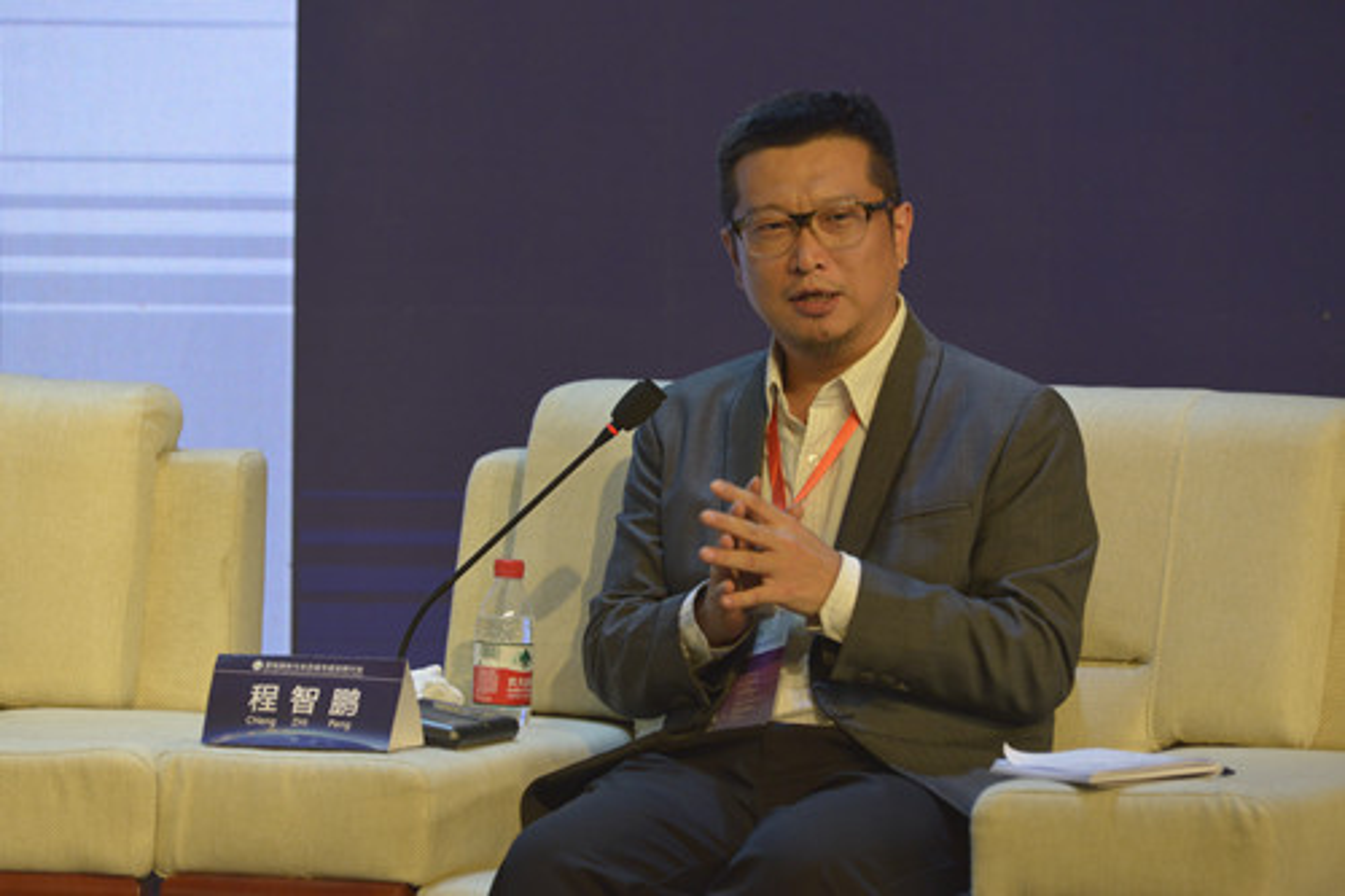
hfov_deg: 10.3
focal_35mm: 200
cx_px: 672
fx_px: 7469
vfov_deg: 6.9
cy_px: 448
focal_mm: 200
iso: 2200
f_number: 5.6
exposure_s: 1/200
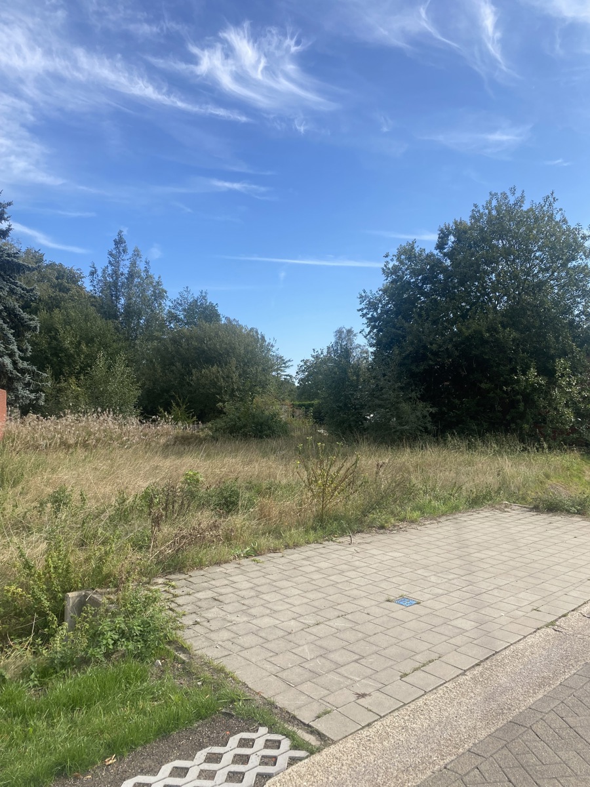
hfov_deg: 53.1
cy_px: 394
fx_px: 591
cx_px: 295
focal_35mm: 26
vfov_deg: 67.3
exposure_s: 1/2105
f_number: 1.8
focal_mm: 4.25
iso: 32
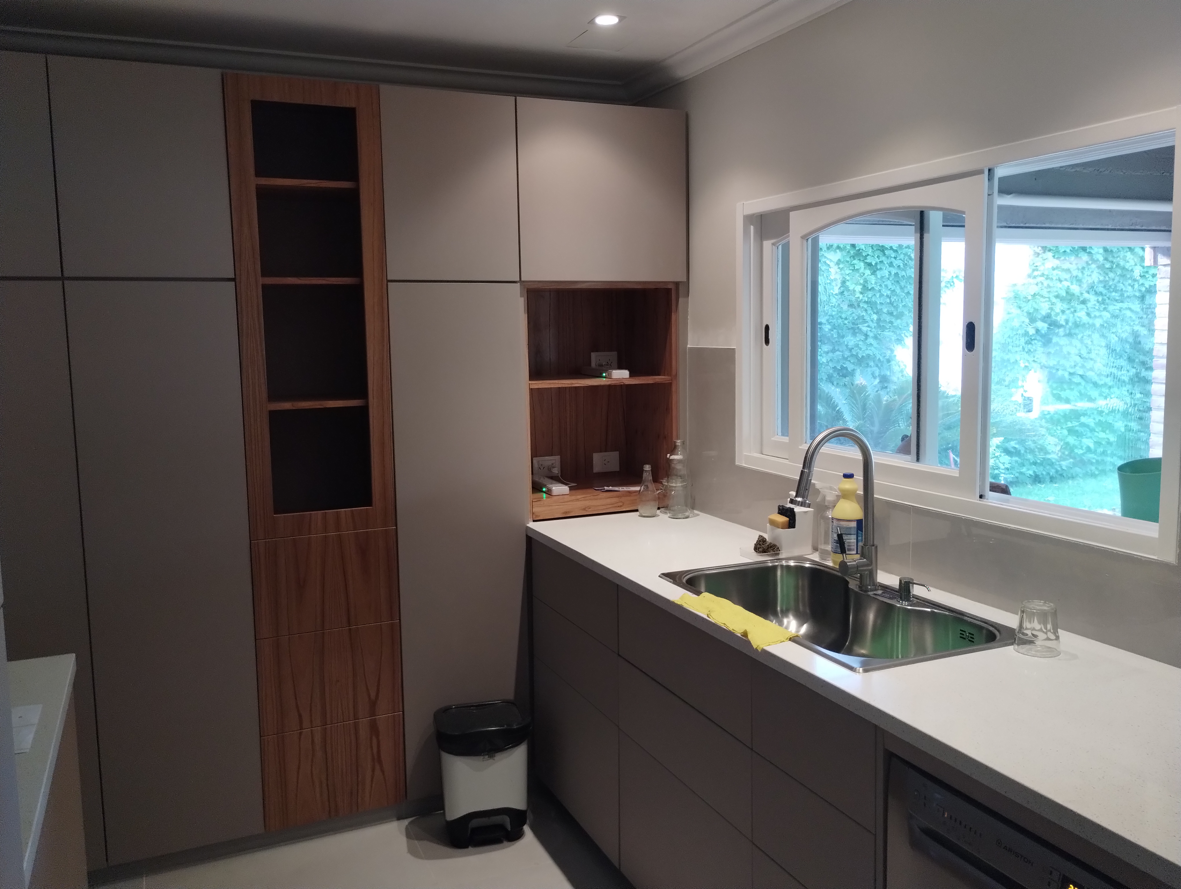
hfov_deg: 63.4
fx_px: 957
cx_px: 590
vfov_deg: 49.9
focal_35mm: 28
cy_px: 444
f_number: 1.8
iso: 388
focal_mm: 4.27
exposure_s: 1/33.3
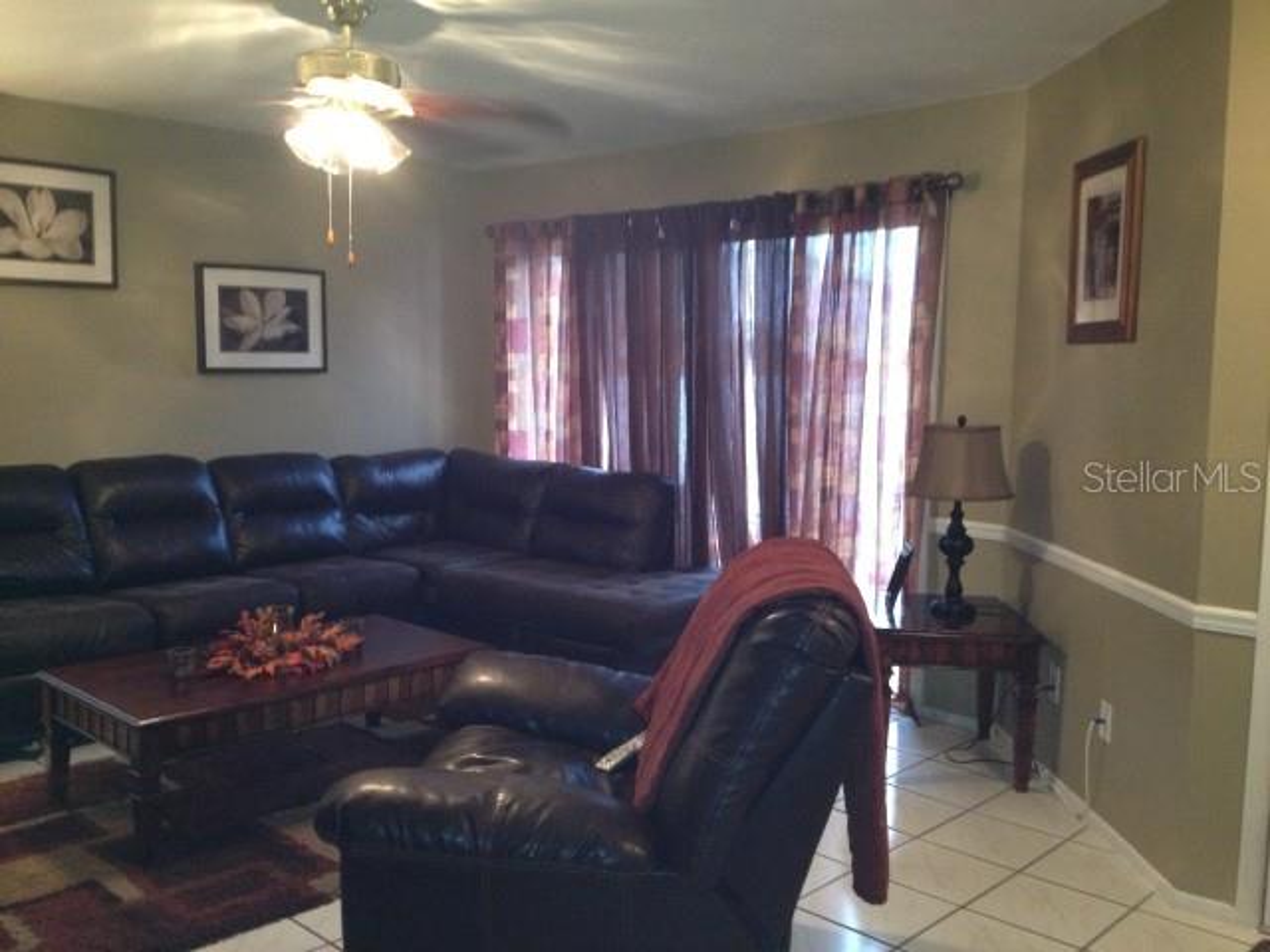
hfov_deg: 52.6
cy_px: 476
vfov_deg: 40.7
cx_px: 635
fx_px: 1284
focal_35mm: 35
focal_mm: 4.28
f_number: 2.4
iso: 400
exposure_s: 1/16
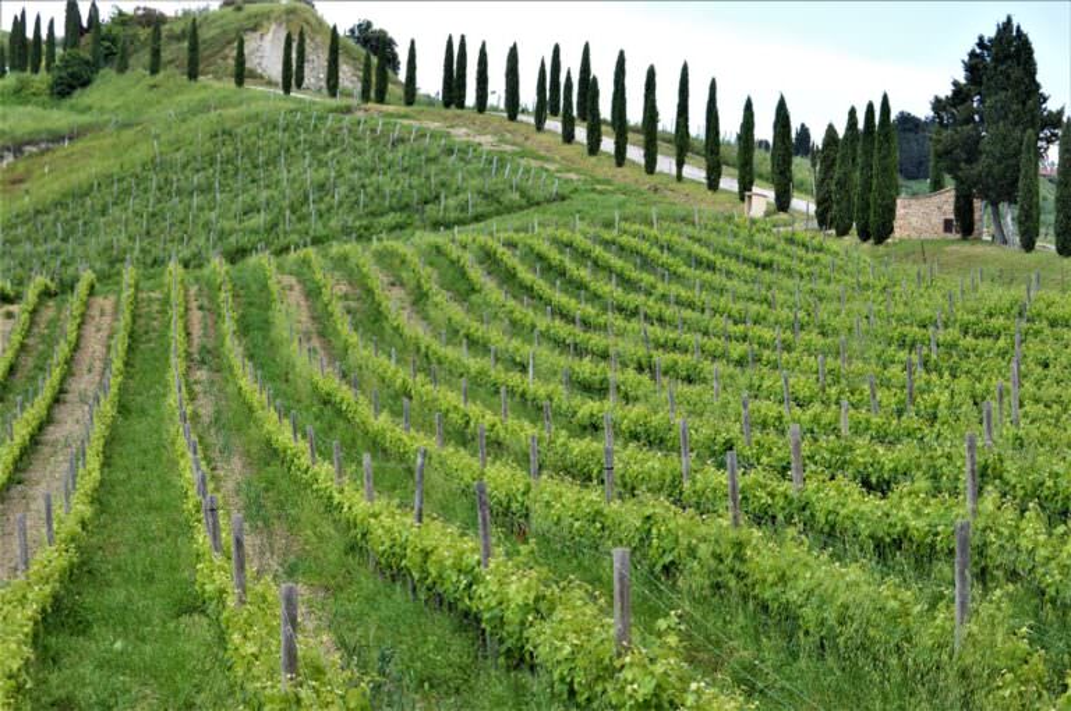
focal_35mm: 82
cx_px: 536
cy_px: 356
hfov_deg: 24.6
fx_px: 2451
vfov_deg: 16.5
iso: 400
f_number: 10
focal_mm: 55
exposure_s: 1/200
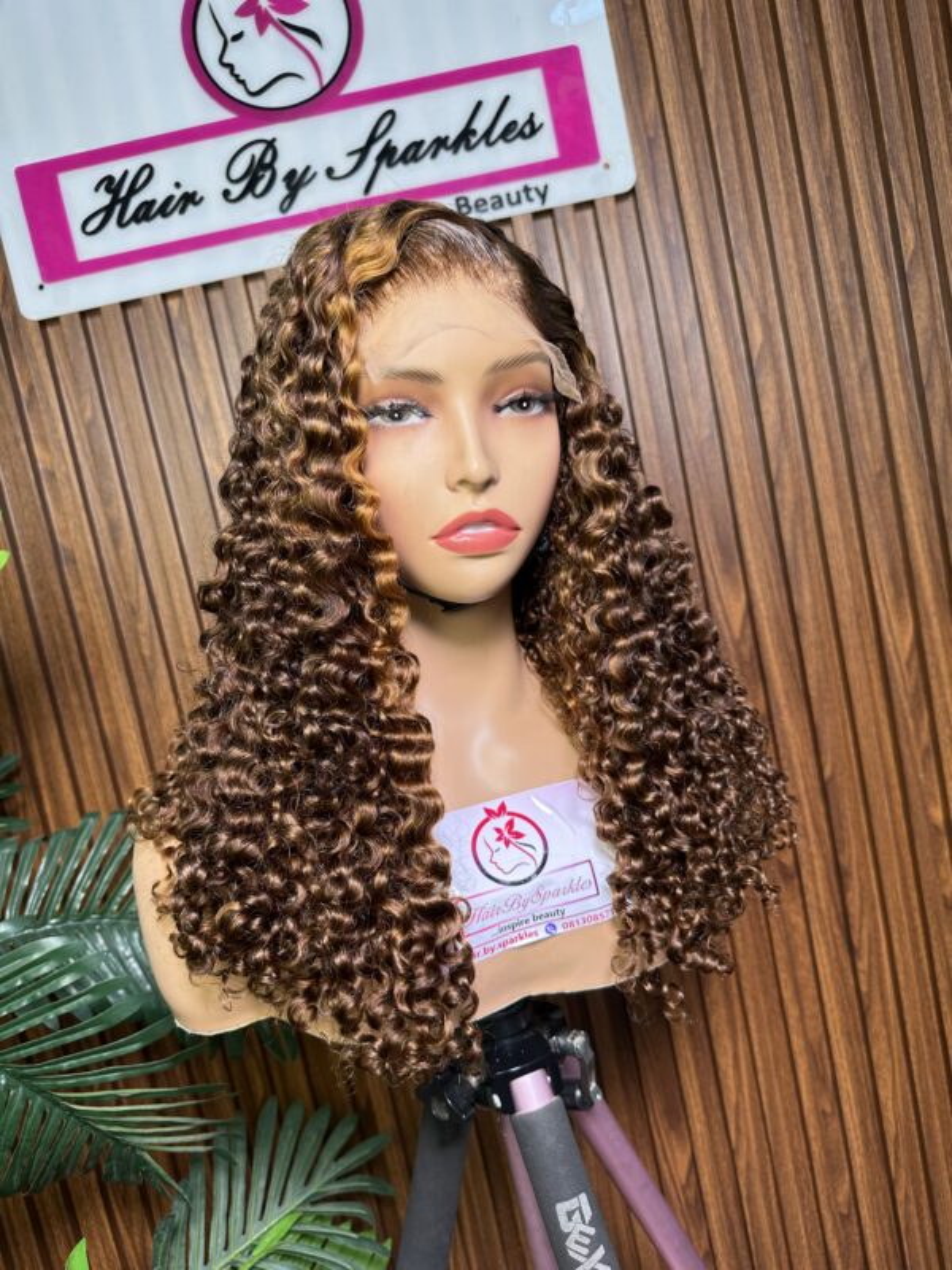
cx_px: 476
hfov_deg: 56.8
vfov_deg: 71.6
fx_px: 880
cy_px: 635
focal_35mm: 24
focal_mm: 6.86
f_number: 1.78
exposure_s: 1/118
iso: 50
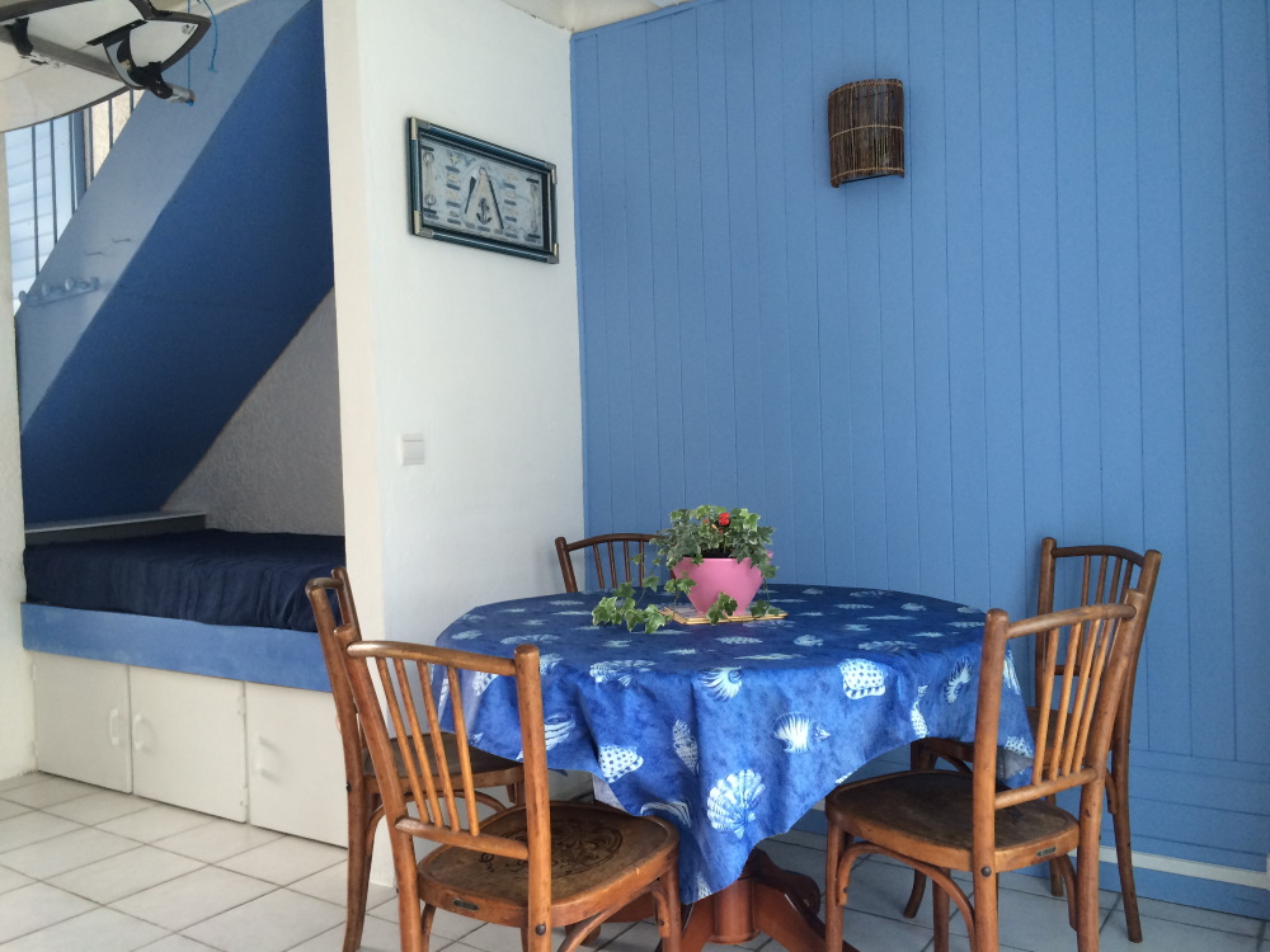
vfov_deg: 48.2
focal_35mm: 29
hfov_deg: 61.7
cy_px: 476
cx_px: 635
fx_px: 1064
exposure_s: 1/40
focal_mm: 4.15
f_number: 2.2
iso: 40
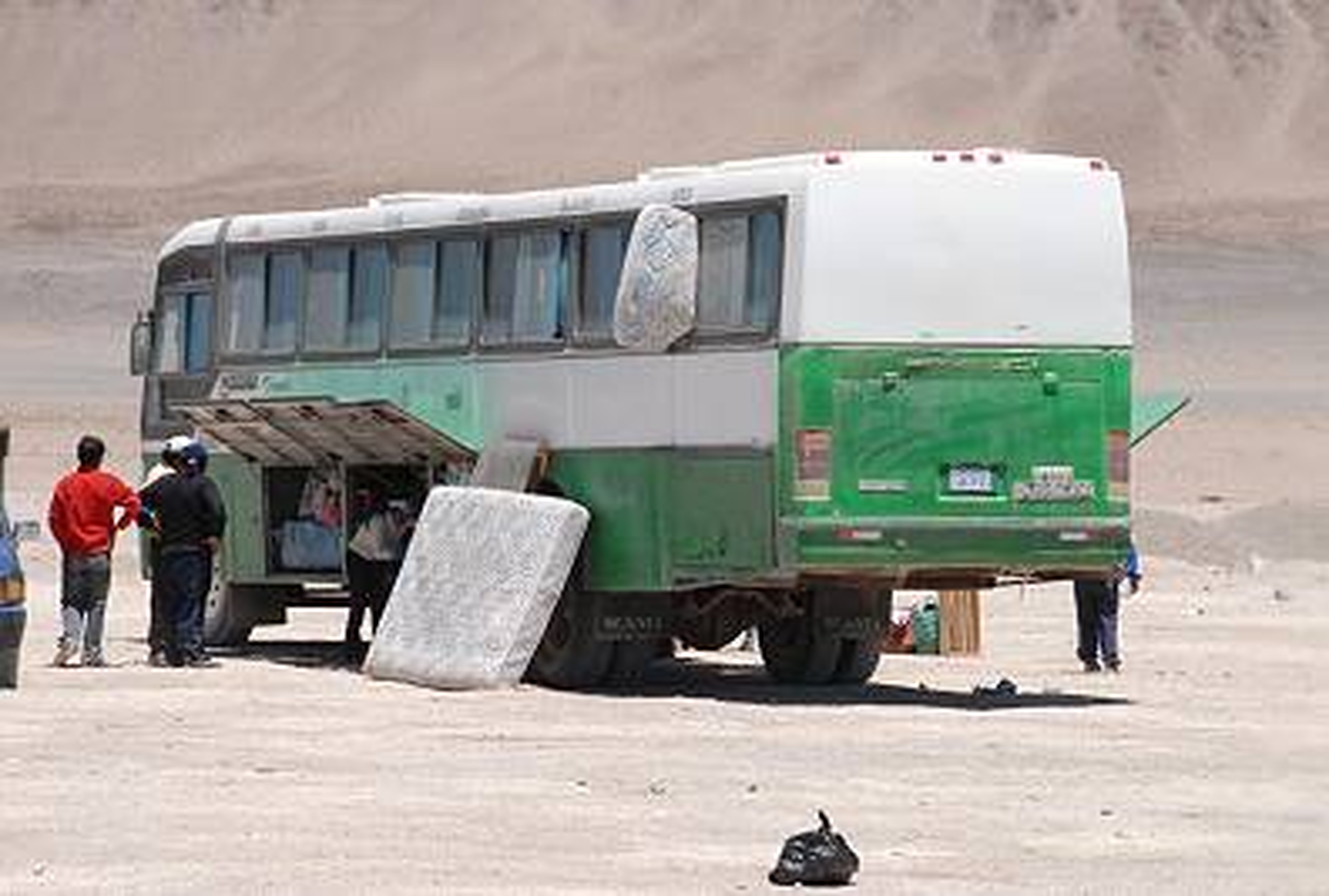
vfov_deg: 7.1
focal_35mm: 195
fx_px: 7223
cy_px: 448
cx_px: 664
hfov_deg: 10.5
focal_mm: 130
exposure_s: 1/400
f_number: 10
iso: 200
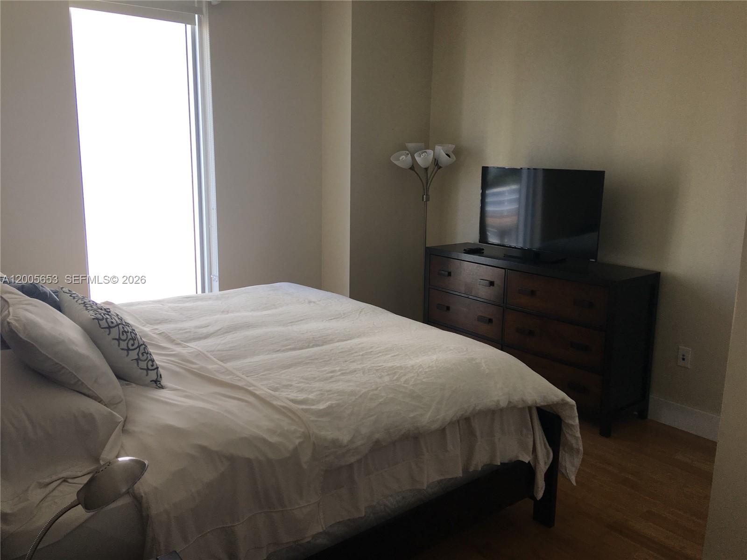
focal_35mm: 29
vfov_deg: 48.2
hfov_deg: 61.7
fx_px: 626
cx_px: 374
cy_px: 280
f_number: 2.2
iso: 25
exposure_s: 1/60
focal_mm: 4.15
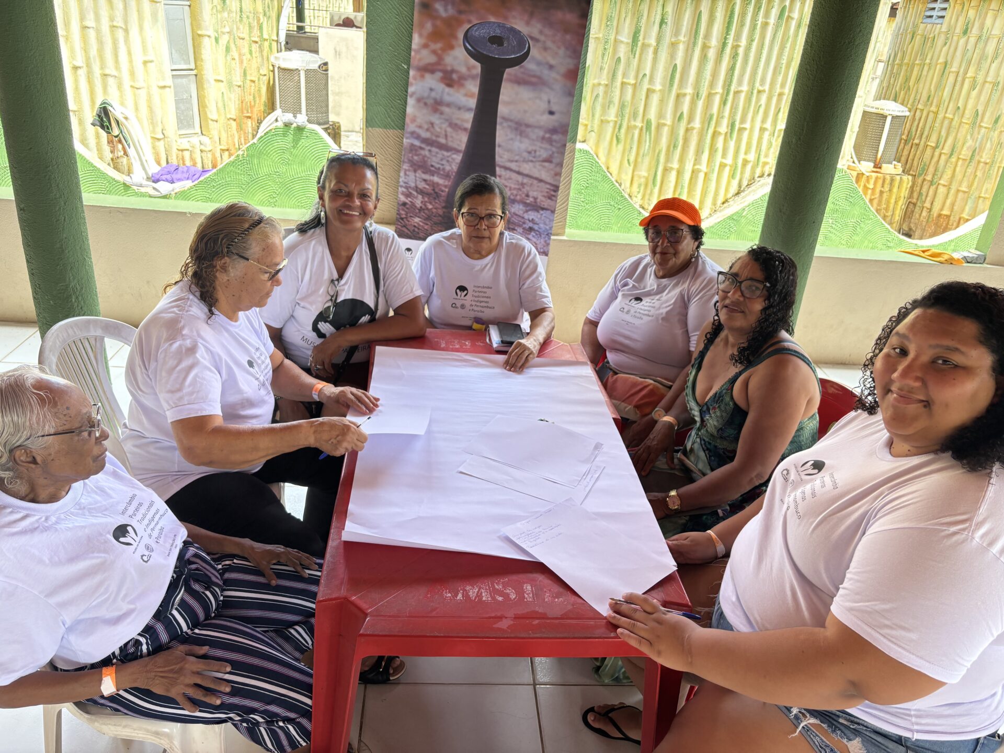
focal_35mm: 26
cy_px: 376
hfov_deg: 67.3
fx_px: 754
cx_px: 502
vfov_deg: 53.1
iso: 80
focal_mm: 5.96
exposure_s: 1/121
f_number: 1.6
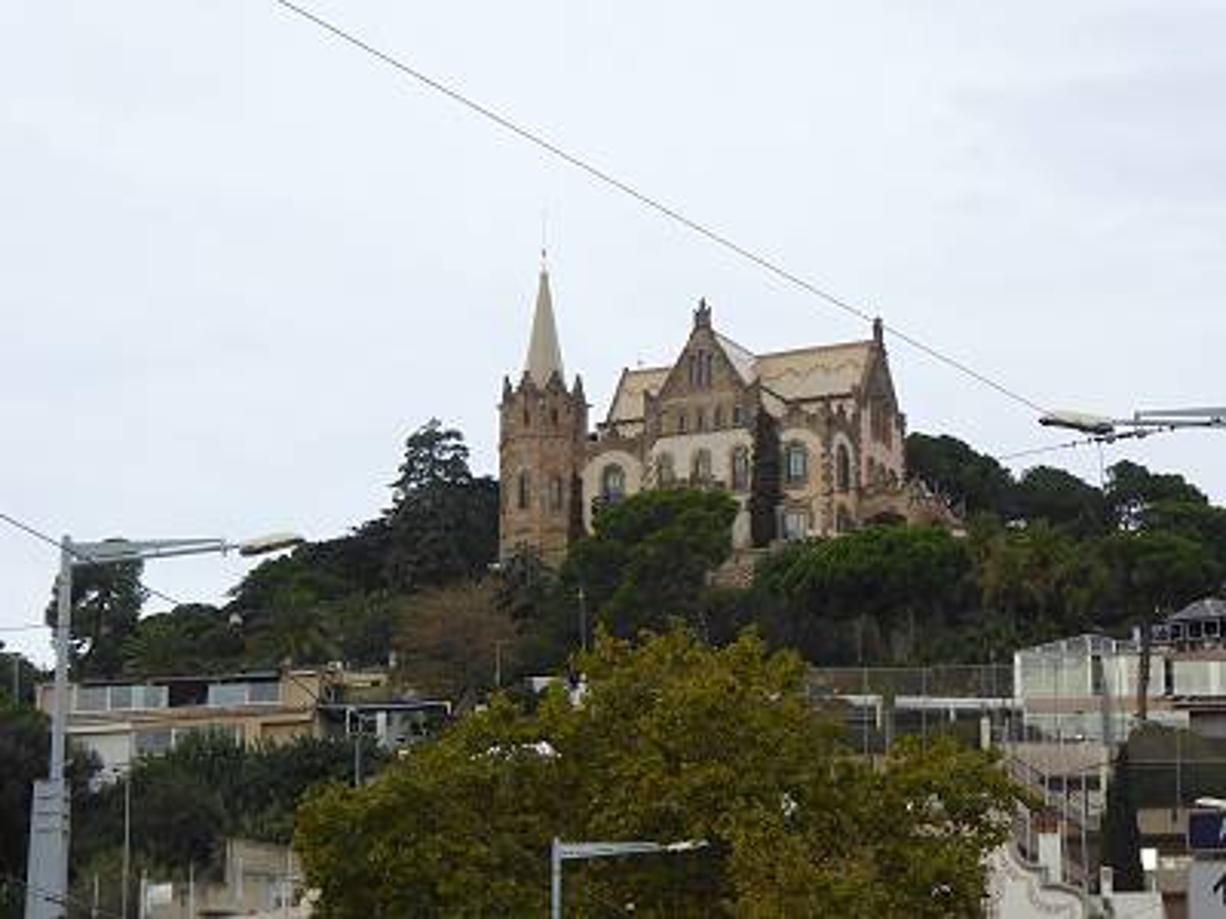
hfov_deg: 13.2
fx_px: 5313
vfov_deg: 9.9
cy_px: 460
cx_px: 613
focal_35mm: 150
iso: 100
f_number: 5.3
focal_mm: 24.2
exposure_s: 1/250
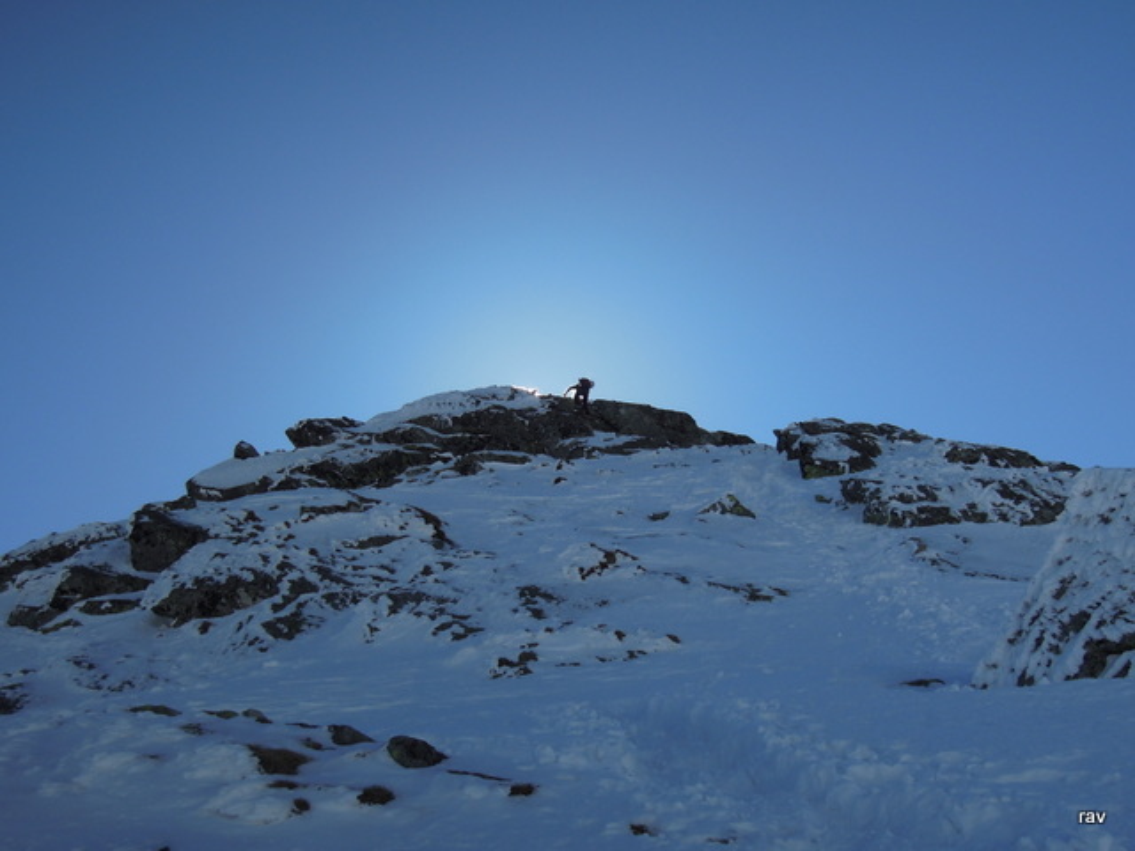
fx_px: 1639
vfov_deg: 29.1
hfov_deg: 38.2
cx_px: 568
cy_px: 426
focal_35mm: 50
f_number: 4.2
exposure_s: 1/1600
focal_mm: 9
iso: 160
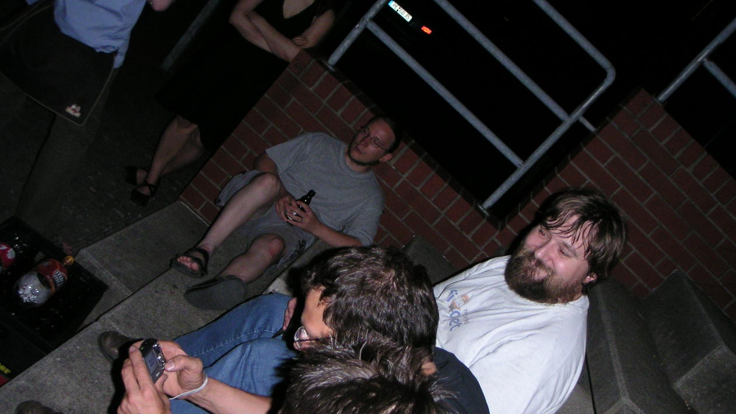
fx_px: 820
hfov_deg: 48.4
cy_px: 232
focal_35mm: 42
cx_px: 365
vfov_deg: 28.3
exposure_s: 1/45
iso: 160
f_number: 2.8
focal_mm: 6
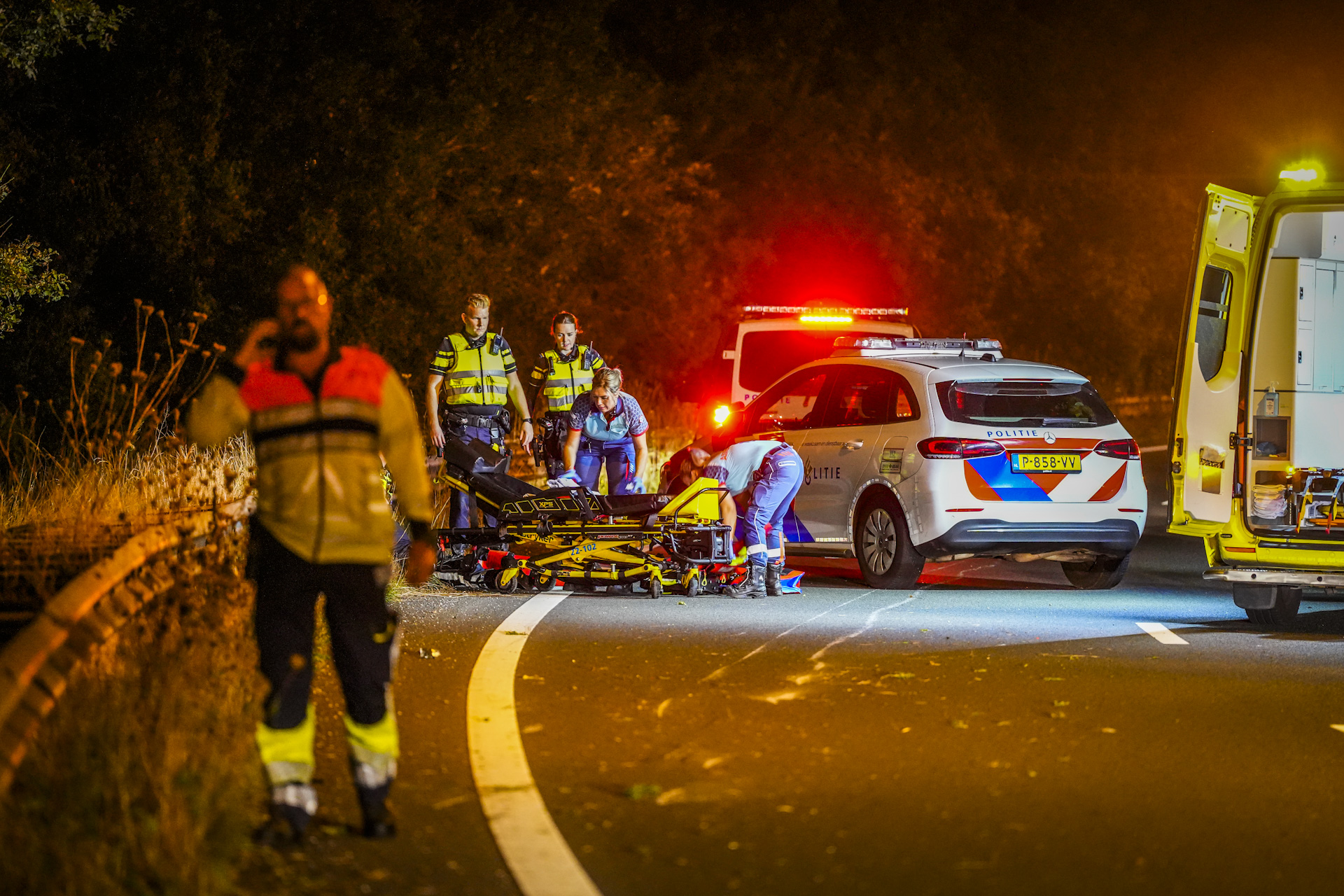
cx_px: 672
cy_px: 448
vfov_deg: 7.4
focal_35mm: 185
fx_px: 6906
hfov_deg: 11.1
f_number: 2.8
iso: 6400
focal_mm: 185
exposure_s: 1/30
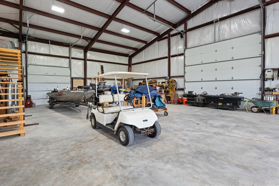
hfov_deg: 89.6
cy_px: 89
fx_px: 139
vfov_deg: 67.3
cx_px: 124
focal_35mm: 18
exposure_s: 1/5
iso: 200
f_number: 9
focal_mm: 16
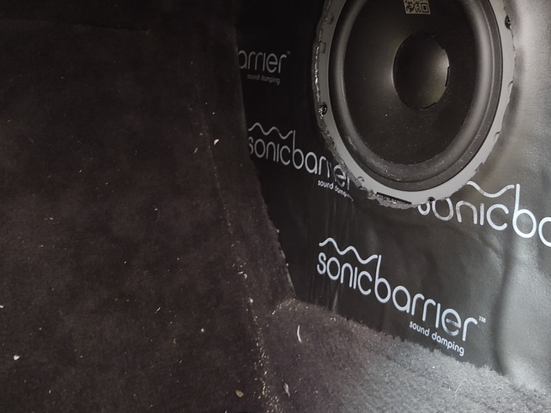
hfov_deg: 42.5
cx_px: 356
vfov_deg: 32.2
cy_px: 98
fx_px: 700
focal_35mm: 44
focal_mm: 4.75
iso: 419
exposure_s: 1/20
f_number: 1.7
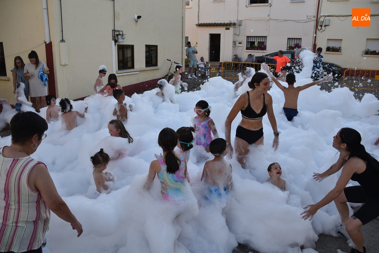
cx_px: 190
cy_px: 126
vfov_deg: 48.0
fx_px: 285
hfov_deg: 67.3
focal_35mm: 27
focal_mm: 18
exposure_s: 1/320
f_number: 3.5
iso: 100
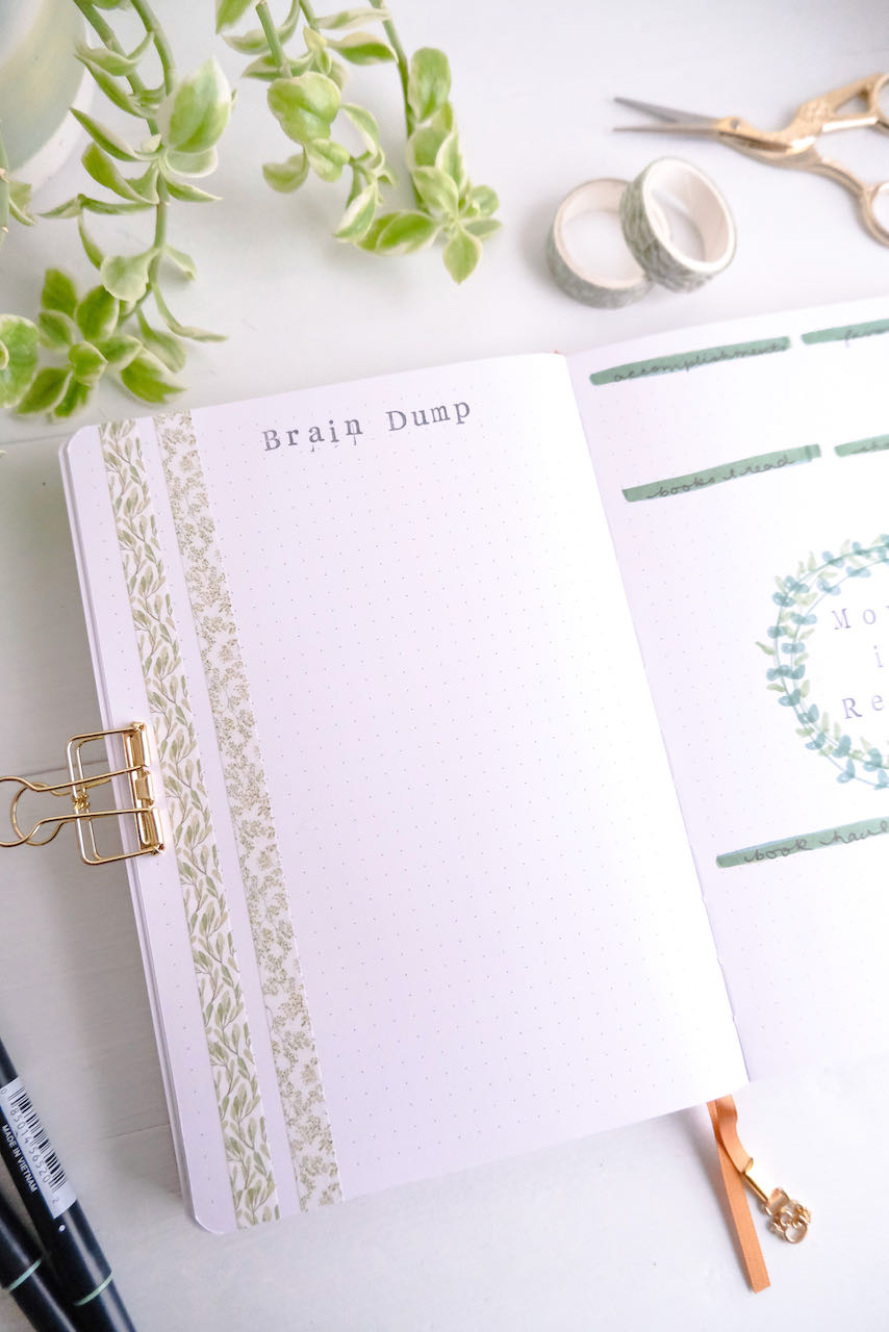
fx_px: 851
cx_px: 444
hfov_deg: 55.1
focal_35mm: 23
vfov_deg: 76.1
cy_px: 666
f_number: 3.5
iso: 5000
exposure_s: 1/30
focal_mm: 15.2
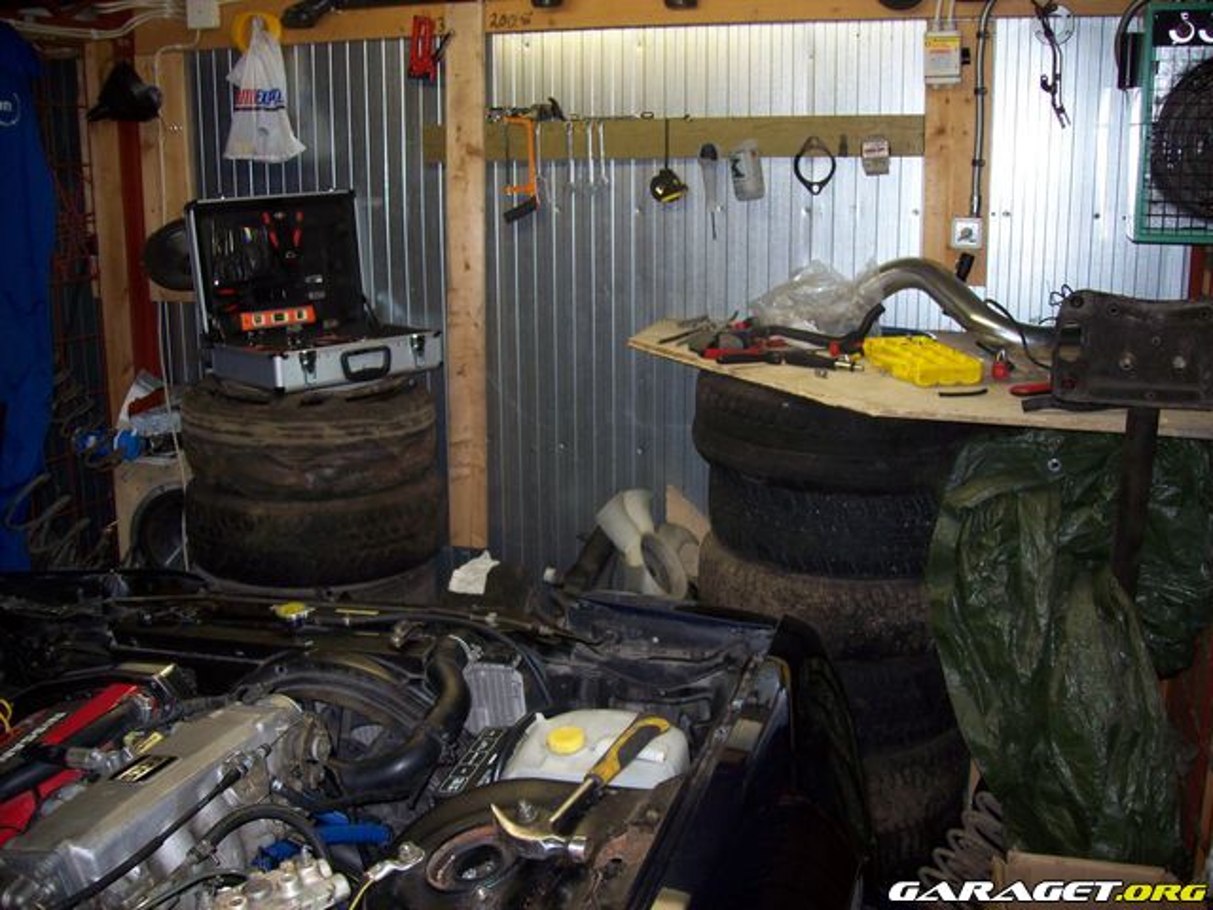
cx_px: 606
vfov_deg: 39.7
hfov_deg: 51.4
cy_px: 455
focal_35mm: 36
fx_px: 1261
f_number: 2.7
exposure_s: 1/64
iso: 80
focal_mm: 6
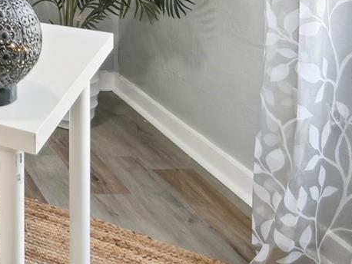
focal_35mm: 57
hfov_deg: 26.0
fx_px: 580
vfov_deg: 21.5
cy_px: -132
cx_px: -159
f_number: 8
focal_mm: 17
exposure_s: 1/25
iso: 400
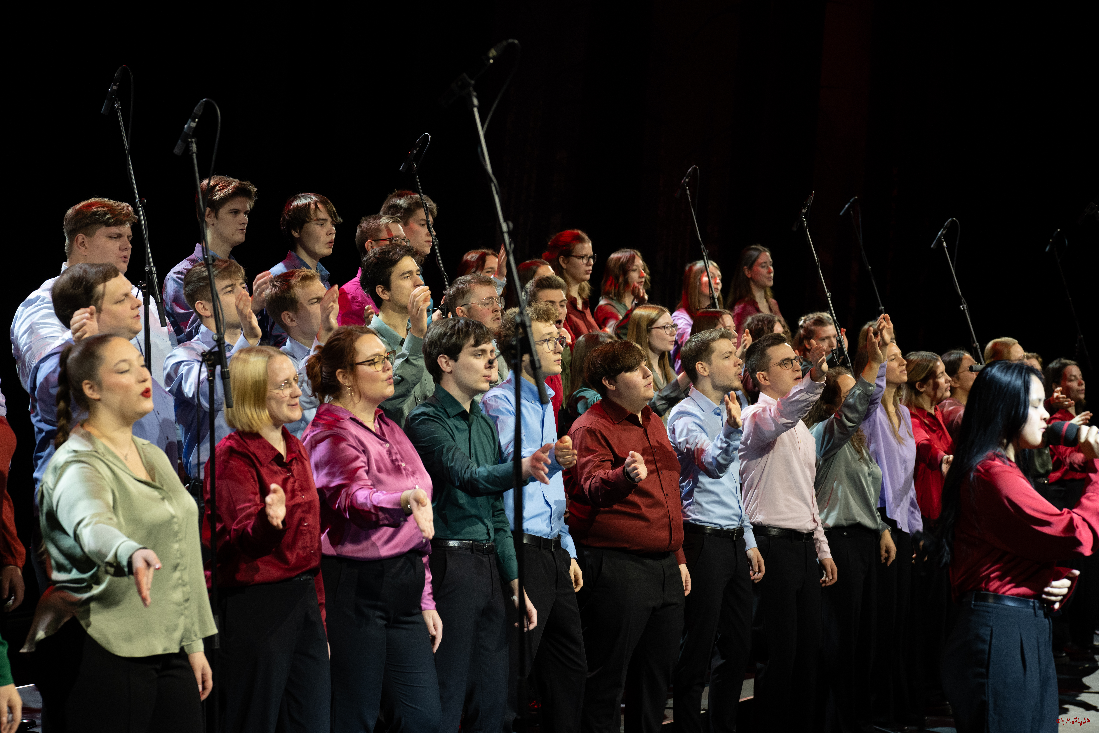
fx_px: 2625
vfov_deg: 15.9
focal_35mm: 86
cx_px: 552
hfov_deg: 23.6
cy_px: 366
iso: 800
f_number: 4.5
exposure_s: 1/100
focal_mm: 85
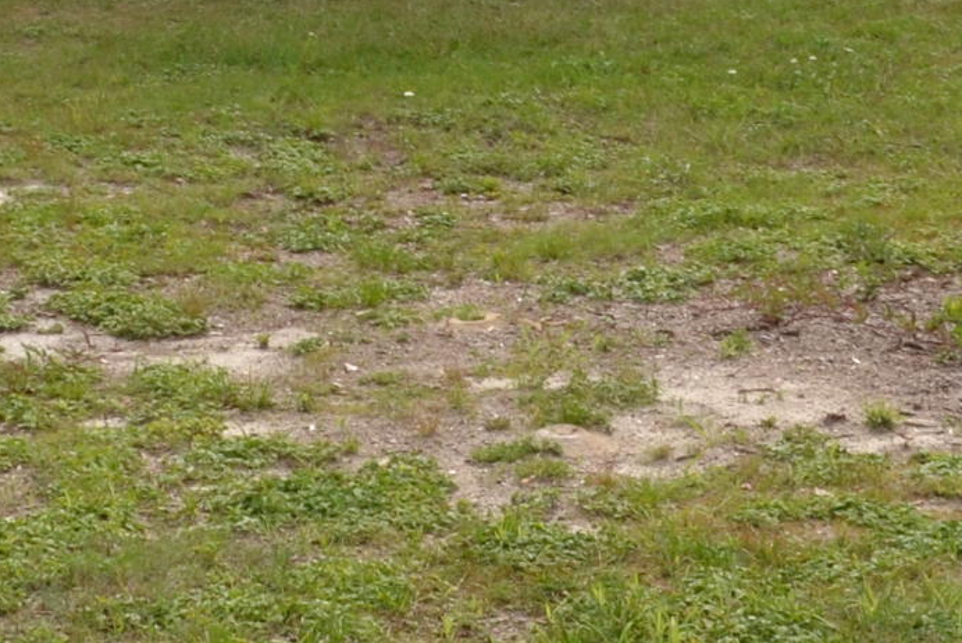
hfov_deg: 17.5
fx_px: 3128
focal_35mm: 117
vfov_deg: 11.3
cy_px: -326
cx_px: 345
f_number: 8
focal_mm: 18
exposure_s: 1/200
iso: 100
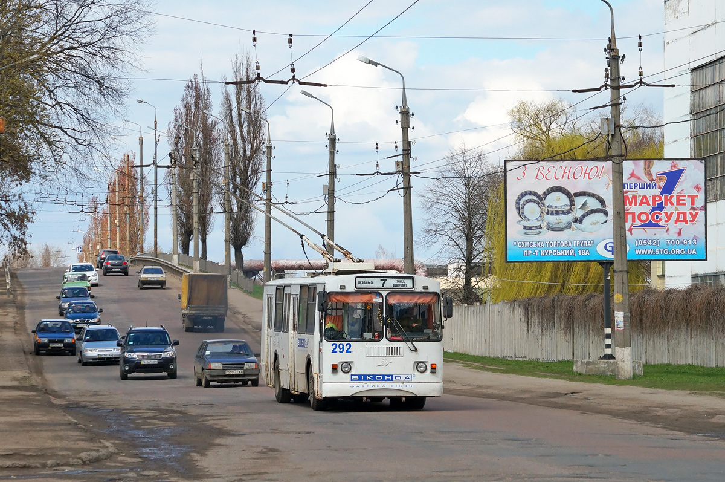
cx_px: 362
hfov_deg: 16.1
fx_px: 2565
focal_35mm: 128
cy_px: 241
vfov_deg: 10.7
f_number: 10
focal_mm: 85
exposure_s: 1/1000
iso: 400
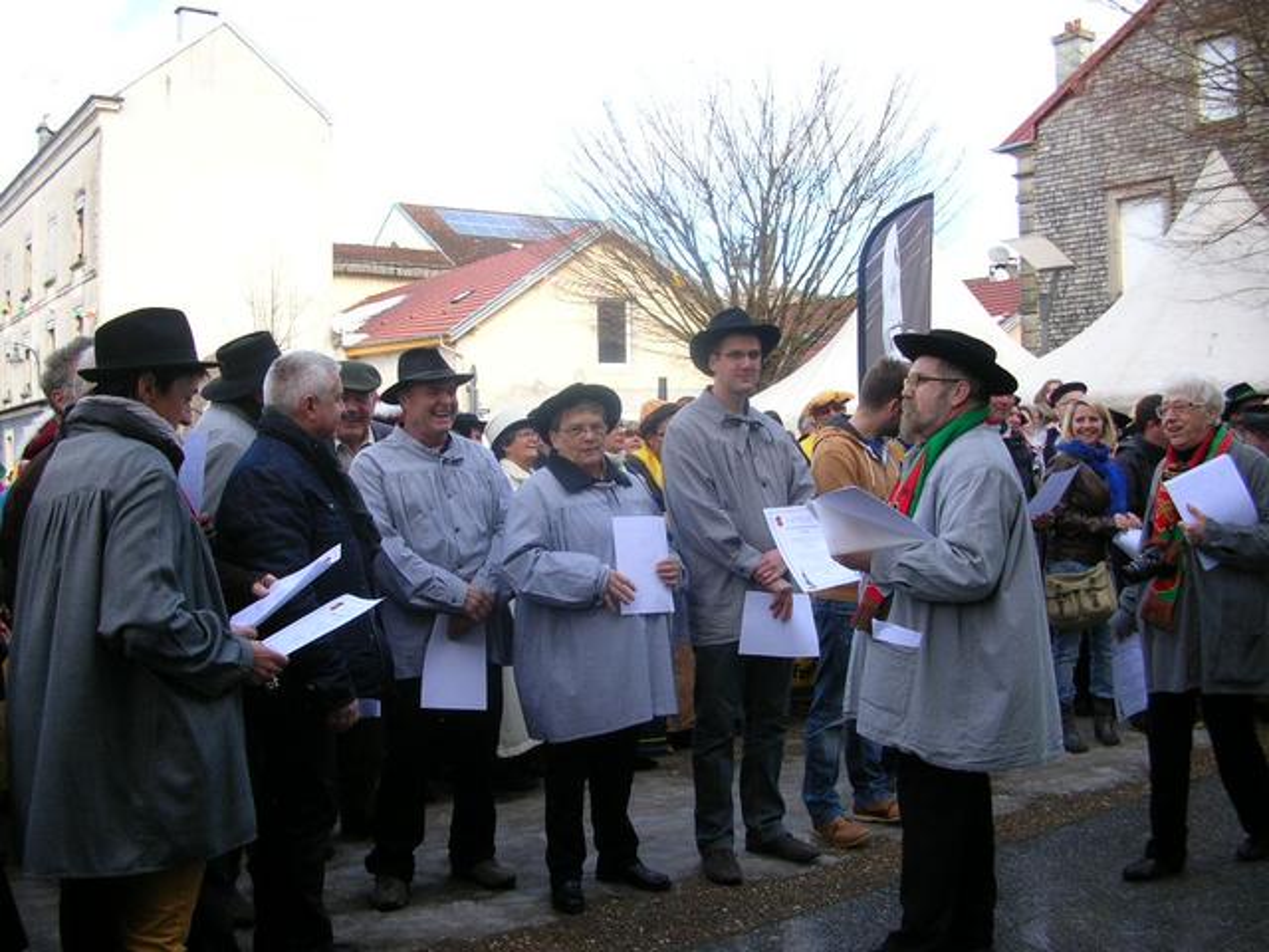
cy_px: 476
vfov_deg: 40.7
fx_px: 1283
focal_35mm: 35
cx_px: 634
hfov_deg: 52.6
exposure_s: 1/202
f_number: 2.8
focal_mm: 5.8
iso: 50
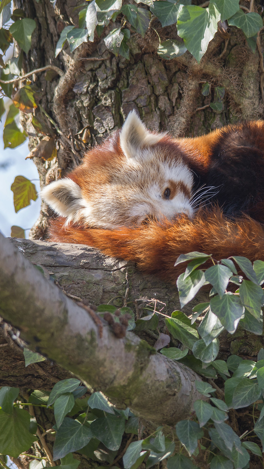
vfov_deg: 4.7
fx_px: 5672
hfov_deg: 2.7
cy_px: 234
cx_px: 161
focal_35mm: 456
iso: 200
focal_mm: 290
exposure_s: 1/160
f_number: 6
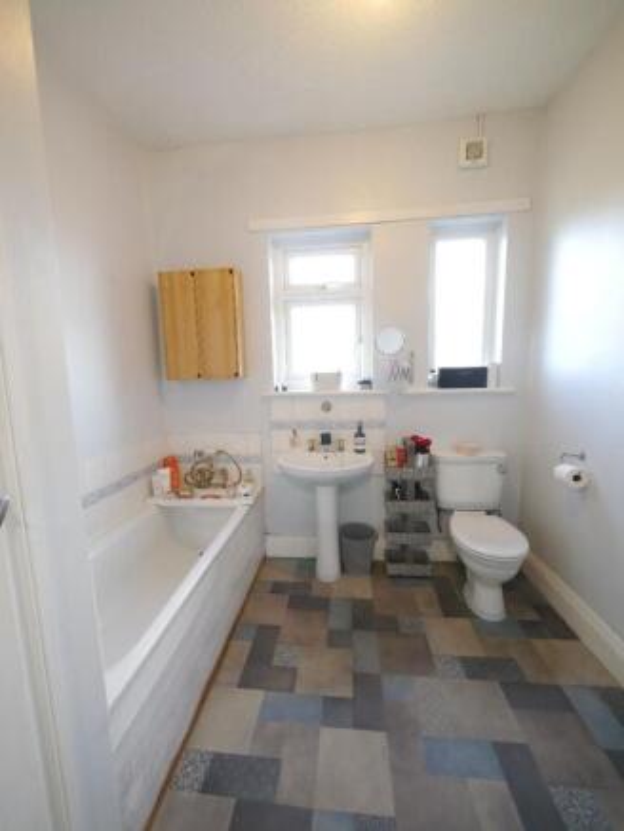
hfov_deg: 85.7
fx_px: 336
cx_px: 312
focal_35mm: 14
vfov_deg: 102.0
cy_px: 416
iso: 800
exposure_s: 1/50
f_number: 4
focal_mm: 7
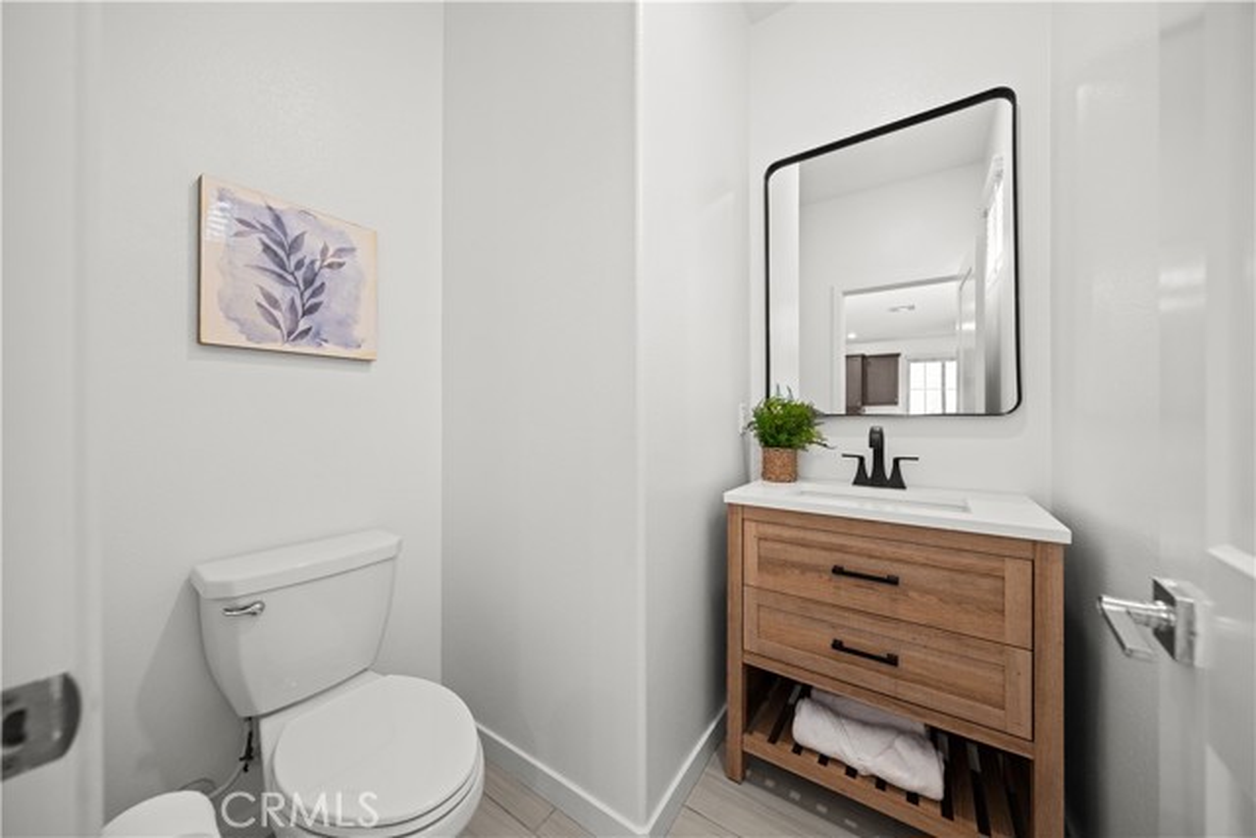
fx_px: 419
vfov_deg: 90.0
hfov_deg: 112.6
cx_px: 628
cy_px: 419
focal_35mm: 12
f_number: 4.5
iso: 500
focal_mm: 12
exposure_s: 1/60
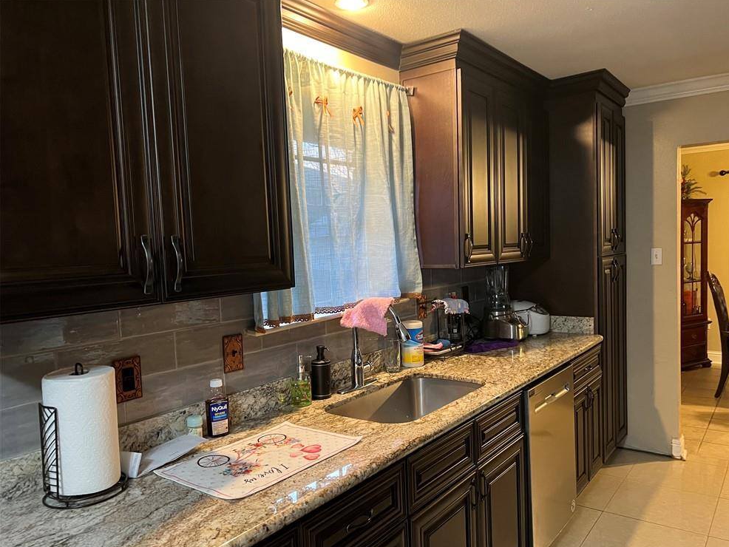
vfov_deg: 51.4
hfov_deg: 65.3
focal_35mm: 27
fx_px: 569
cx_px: 378
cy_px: 281
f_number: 1.5
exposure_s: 1/40
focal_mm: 5.7
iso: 400
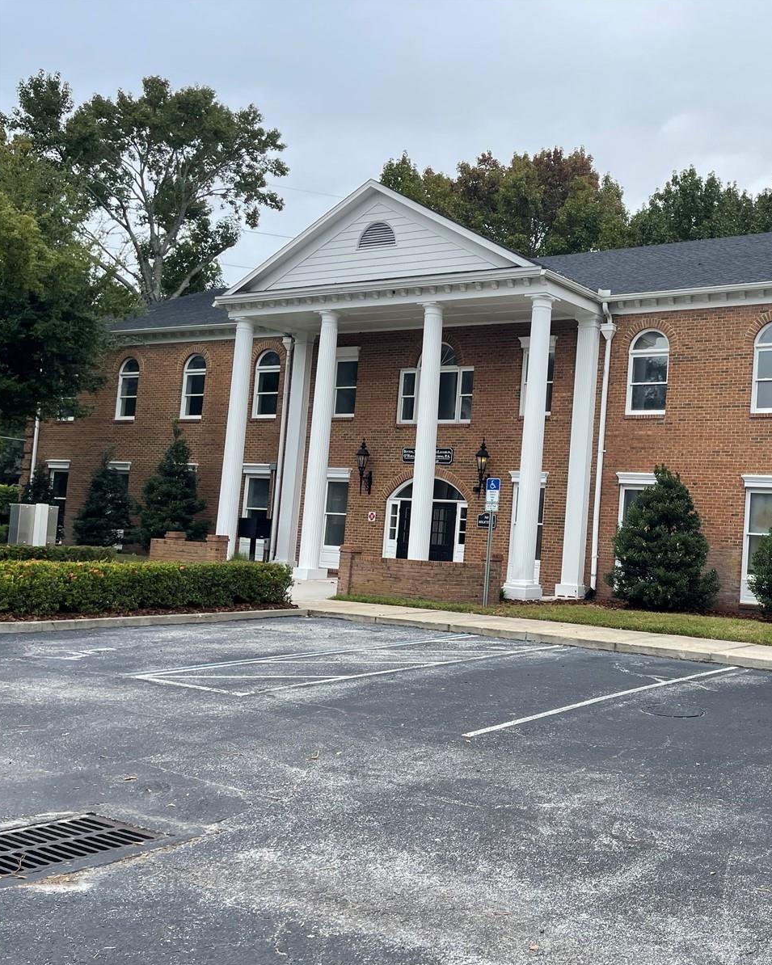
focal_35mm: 34
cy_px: 482
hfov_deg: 41.1
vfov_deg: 52.8
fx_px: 971
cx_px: 642
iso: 32
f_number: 1.6
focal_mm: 4.2
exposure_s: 1/513
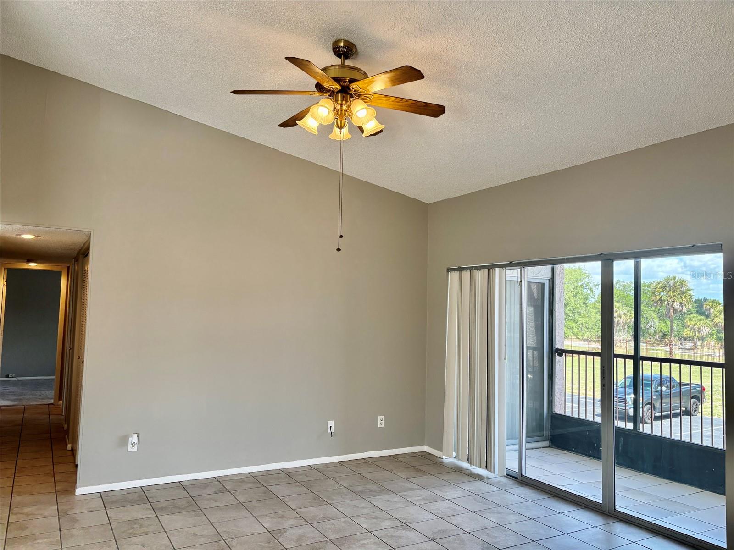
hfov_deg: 67.3
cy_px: 275
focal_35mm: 26
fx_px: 551
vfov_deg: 53.1
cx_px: 367
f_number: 1.6
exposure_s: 1/152
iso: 64
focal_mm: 5.96
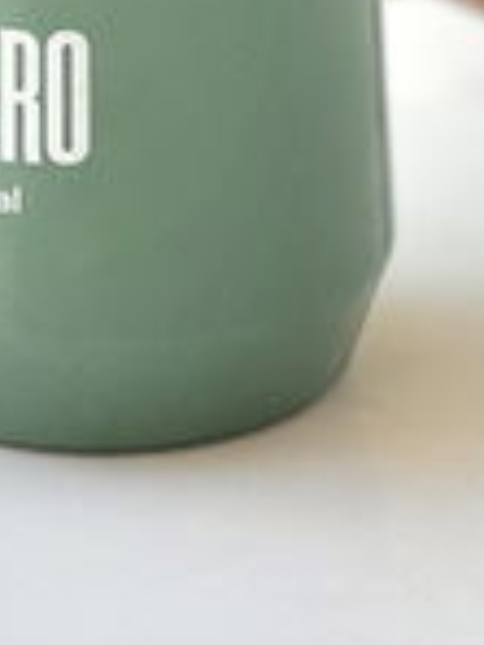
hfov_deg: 5.4
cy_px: -190
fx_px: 5164
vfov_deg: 7.1
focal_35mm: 277
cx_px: 153
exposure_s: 1/121
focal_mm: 9
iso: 80
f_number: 2.8
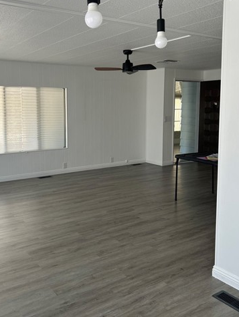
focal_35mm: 35
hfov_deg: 40.7
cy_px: 135
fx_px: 322
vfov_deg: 52.4
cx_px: 103
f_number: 1.5
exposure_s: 1/121
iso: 64
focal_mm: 5.7
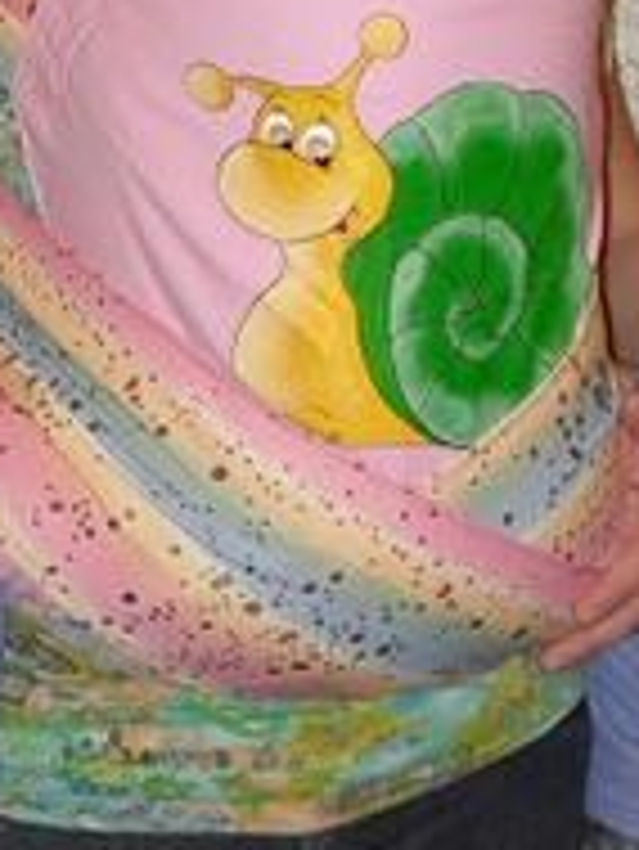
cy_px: 180
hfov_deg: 14.4
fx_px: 2508
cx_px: 137
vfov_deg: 19.1
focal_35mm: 102
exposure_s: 1/45
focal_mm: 6.2
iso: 200
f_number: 2.8
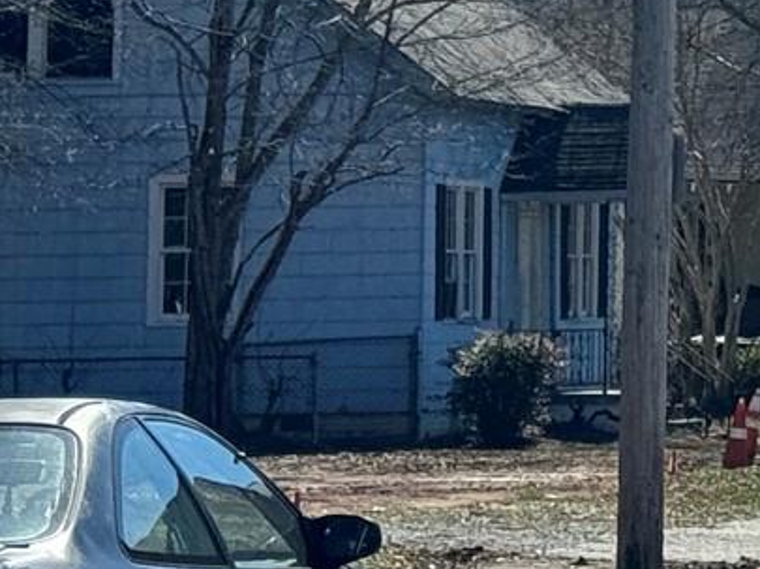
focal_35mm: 243
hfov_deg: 7.6
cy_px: -205
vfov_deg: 6.1
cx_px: 1798
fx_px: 5330
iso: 64
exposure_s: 1/5848
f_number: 1.78
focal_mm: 6.86
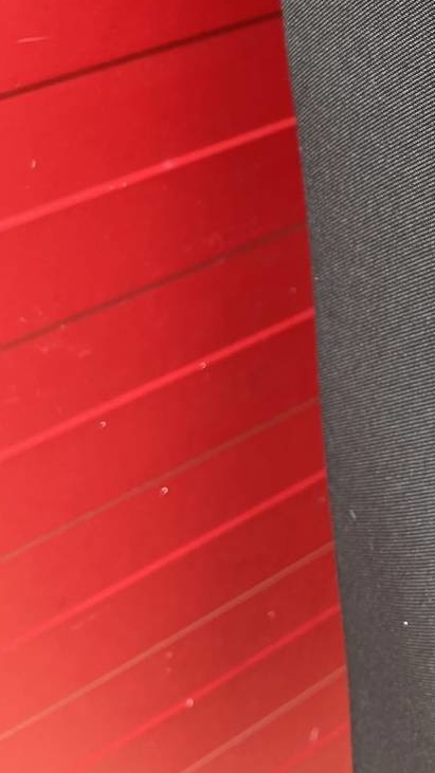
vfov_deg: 31.6
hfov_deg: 18.0
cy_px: 21
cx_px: 576
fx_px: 1272
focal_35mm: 62
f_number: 1.6
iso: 64
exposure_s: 1/122
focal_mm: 5.1
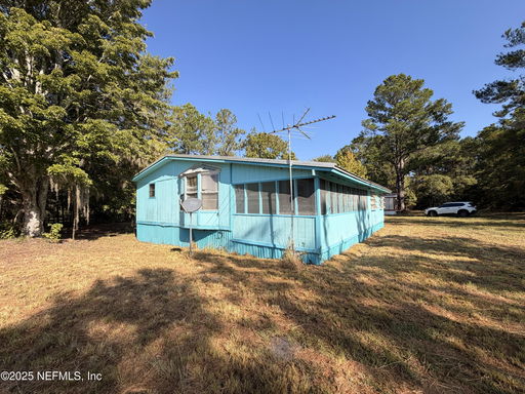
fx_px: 212
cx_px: 262
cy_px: 197
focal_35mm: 14
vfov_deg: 85.7
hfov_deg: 102.1
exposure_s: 1/770
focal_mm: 2.22
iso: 32
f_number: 2.2
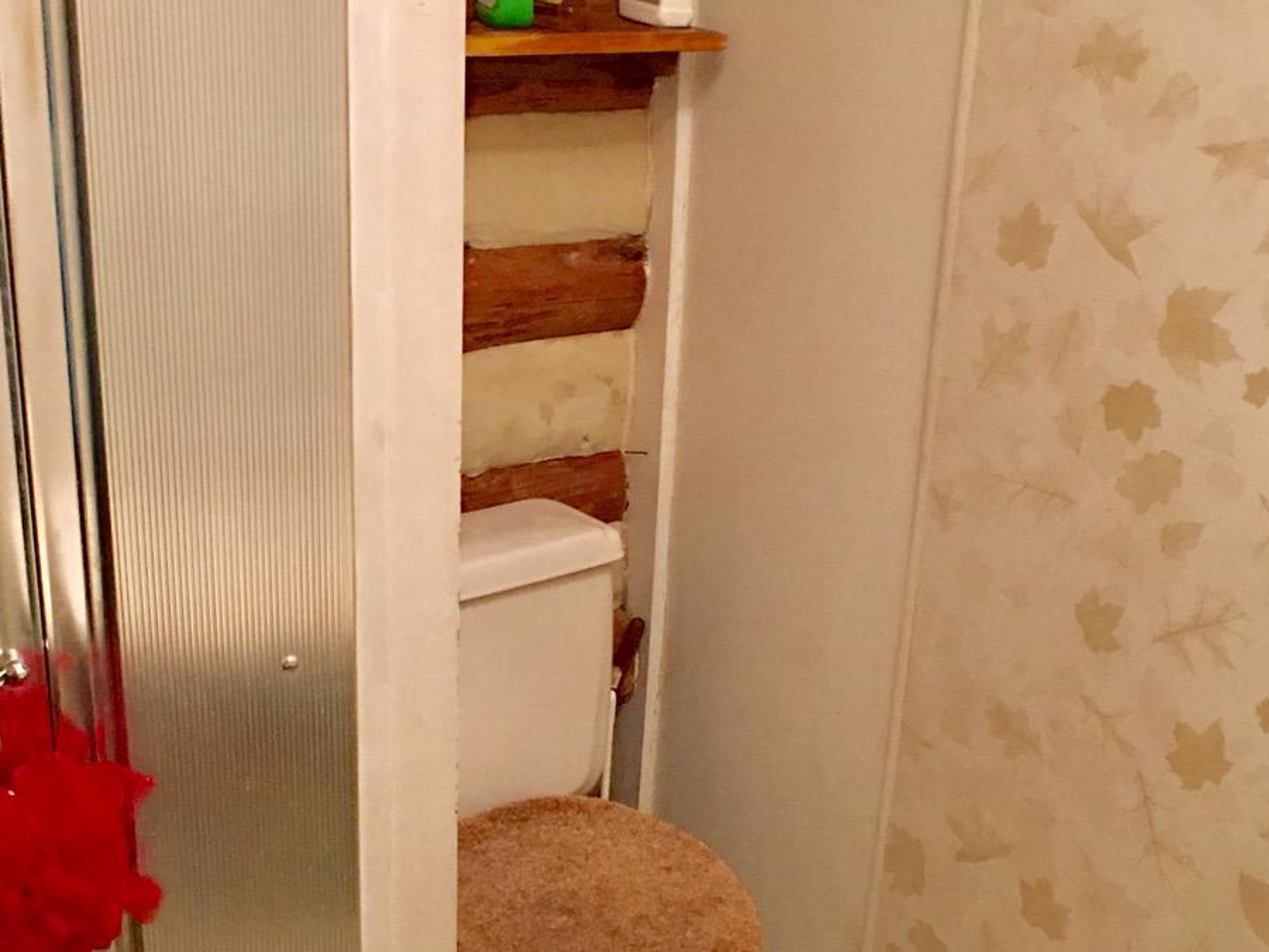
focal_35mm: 66
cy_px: 602
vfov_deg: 22.2
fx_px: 2420
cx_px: 403
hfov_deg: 29.2
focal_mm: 4.15
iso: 80
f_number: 2.2
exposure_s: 1/10
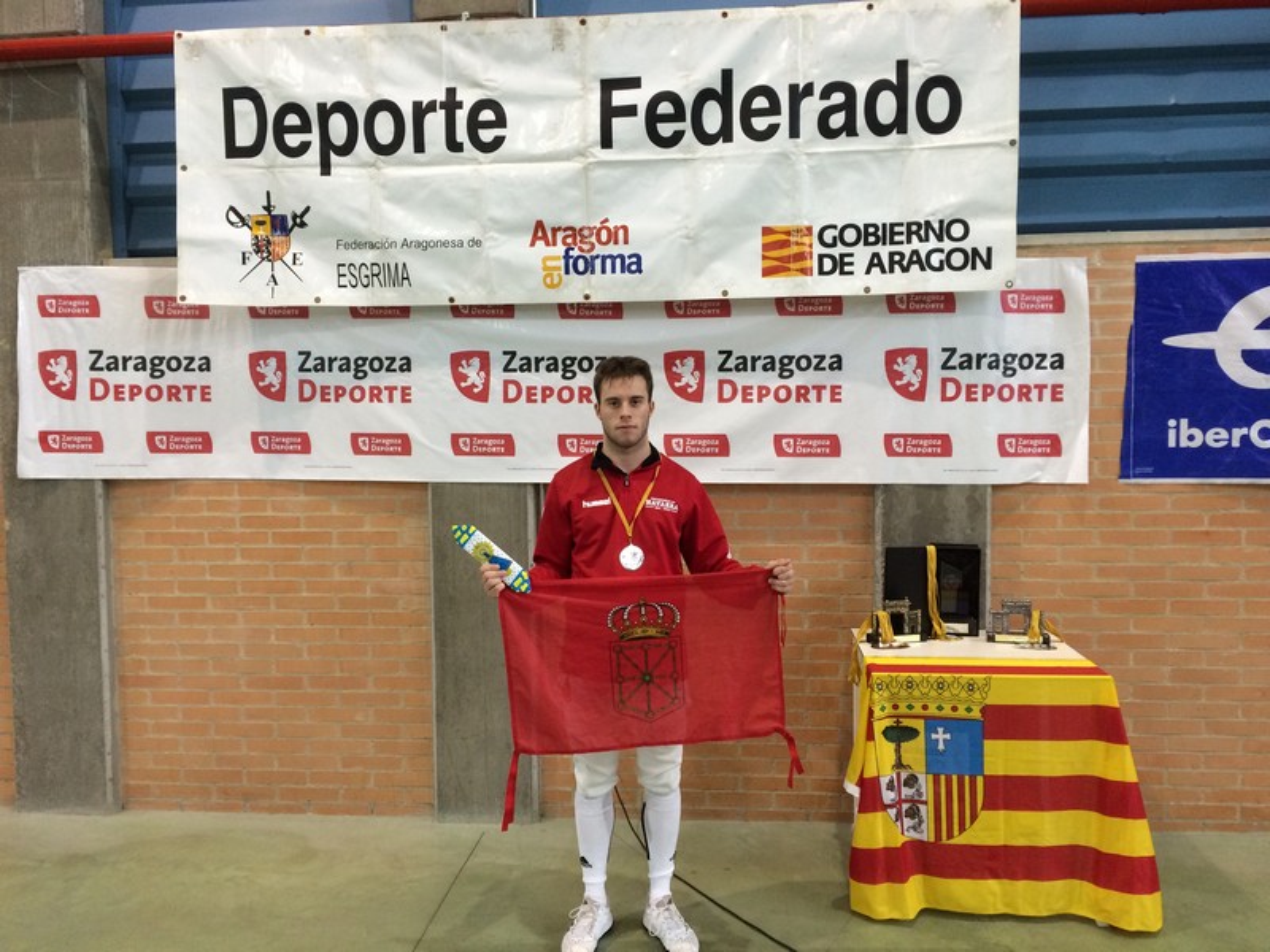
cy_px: 476
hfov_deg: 61.7
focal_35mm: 29
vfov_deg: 48.2
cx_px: 635
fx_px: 1064
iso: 80
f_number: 2.2
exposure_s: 1/33
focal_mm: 4.15
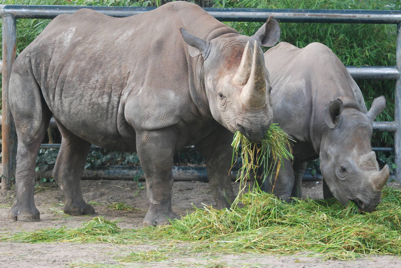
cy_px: 102
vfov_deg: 8.4
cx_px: 191
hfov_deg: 12.5
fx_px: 1828
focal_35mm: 164
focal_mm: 86
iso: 400
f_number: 4
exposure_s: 1/80
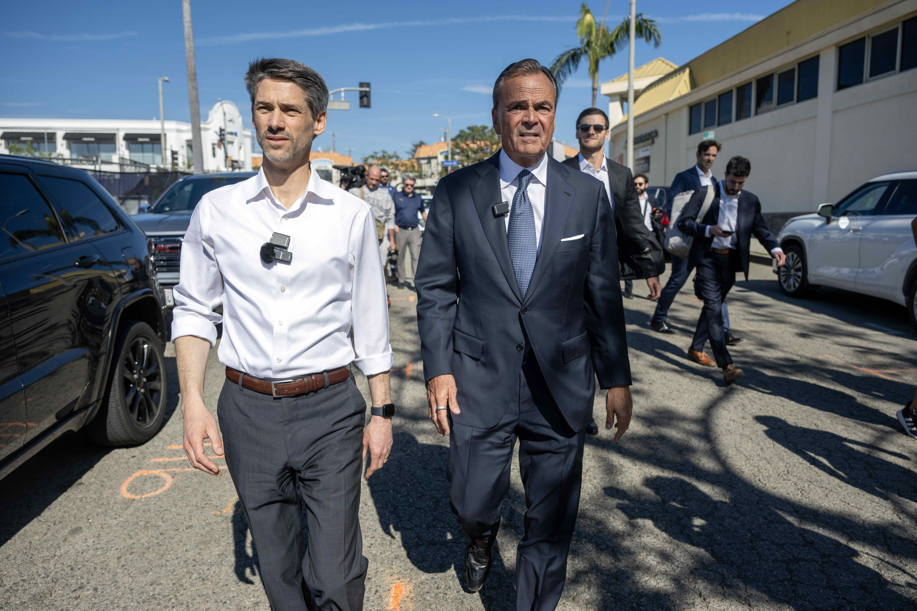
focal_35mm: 26
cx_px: 458
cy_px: 306
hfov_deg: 68.4
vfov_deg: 48.7
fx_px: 675
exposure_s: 1/3200
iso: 250
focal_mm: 26.5
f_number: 4
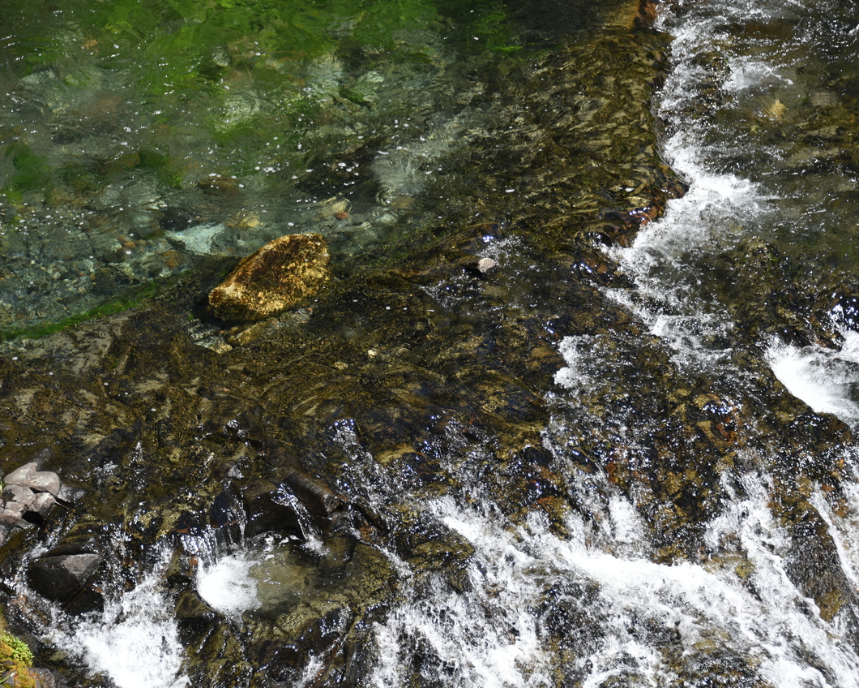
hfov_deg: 15.2
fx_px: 3229
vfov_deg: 12.1
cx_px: 484
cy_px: 342
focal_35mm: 127
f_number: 5.3
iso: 110
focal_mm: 112
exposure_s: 1/250
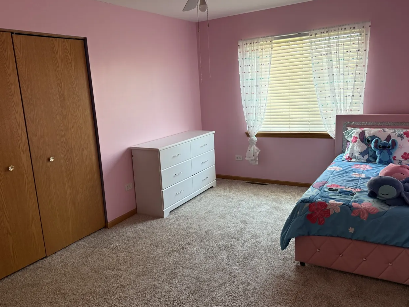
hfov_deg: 63.4
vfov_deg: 49.8
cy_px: 149
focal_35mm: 28
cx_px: 189
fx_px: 331
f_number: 1.78
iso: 200
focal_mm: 6.76
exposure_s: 1/77
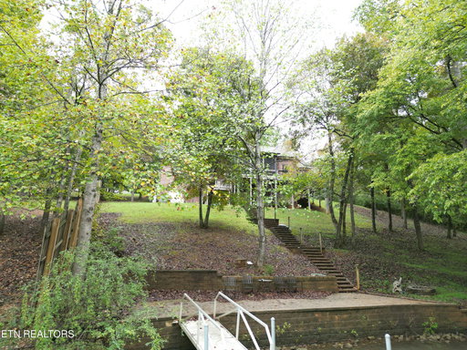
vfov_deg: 56.8
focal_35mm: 24
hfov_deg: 71.6
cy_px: 175
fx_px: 324
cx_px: 234
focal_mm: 6.72
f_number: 1.7
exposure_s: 1/160
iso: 100
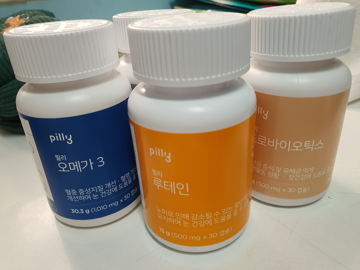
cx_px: 180
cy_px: 135
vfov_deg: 53.1
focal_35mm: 26
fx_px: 270
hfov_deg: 67.3
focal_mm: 4.3
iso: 320
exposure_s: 1/120
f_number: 2.4
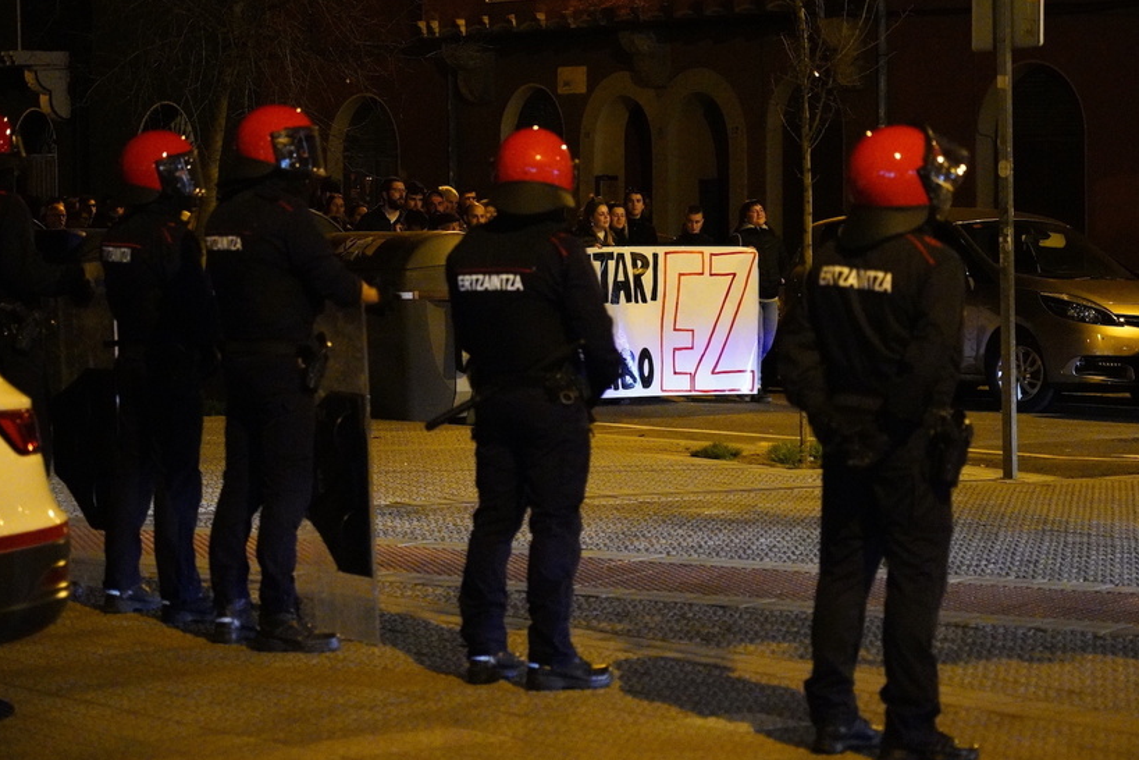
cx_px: 613
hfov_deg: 17.1
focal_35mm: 120
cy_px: 386
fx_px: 3796
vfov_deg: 11.4
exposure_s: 1/160
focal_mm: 105
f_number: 4
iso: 25600
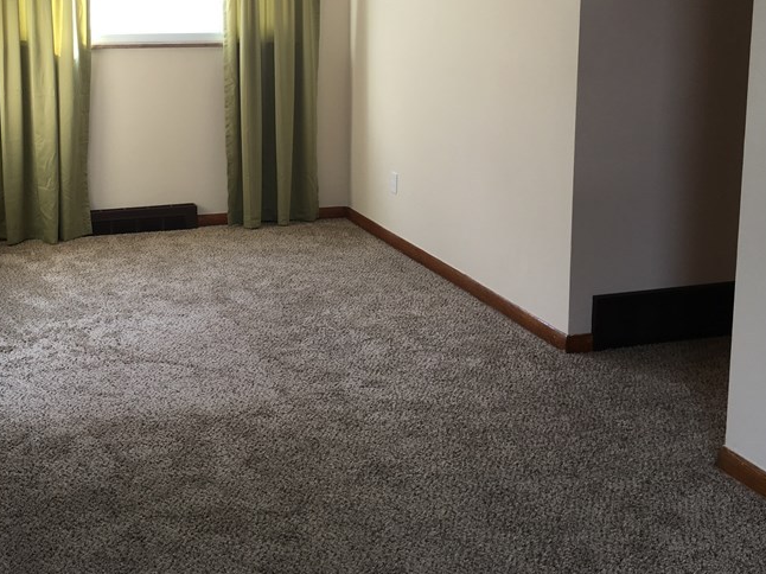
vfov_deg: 31.0
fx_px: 1018
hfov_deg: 40.9
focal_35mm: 46
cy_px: 144
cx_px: 272
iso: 32
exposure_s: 1/40
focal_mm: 4.15
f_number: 2.2
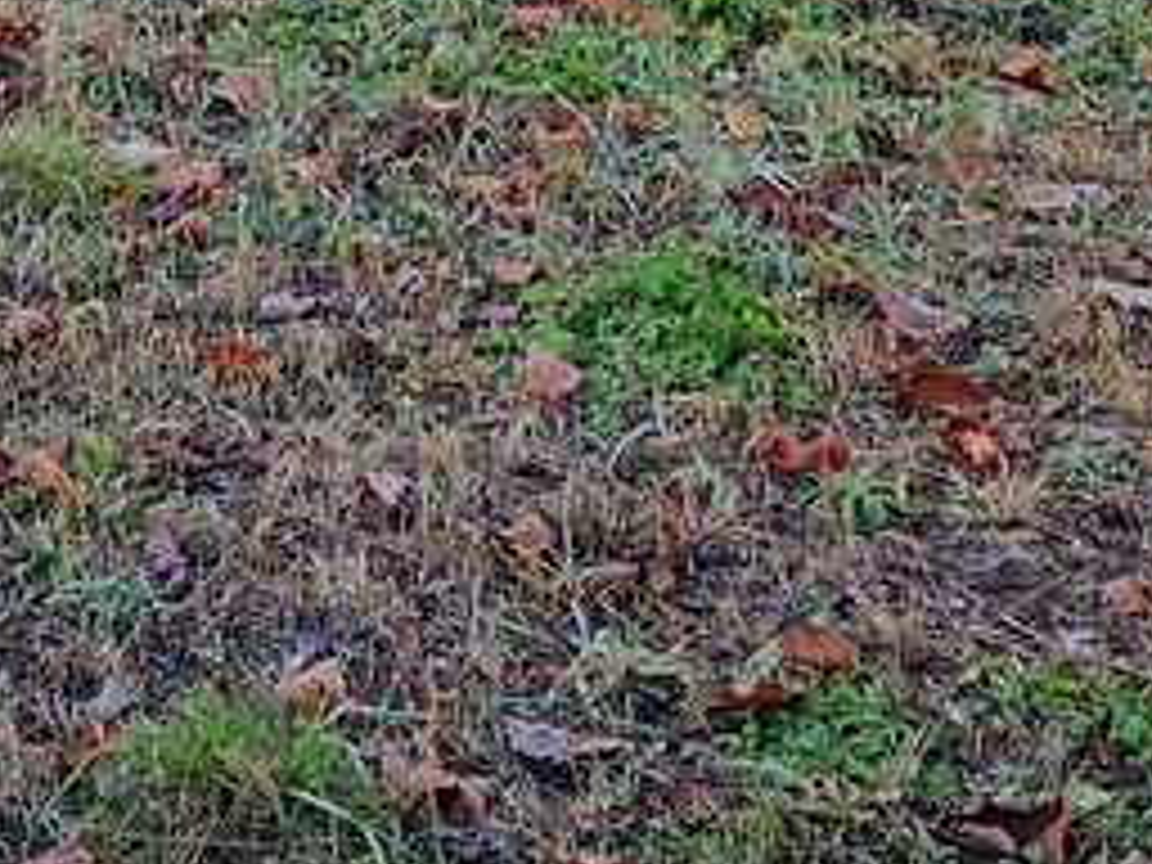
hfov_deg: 18.1
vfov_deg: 12.2
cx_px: 243
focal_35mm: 108
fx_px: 3594
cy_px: -850
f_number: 1.8
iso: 50
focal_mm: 5.4
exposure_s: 1/445
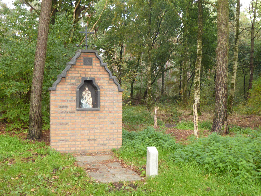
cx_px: 130
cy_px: 98
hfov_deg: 55.4
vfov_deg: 42.9
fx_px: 249
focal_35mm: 33
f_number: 3.6
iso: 200
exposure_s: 1/60
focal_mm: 5.8
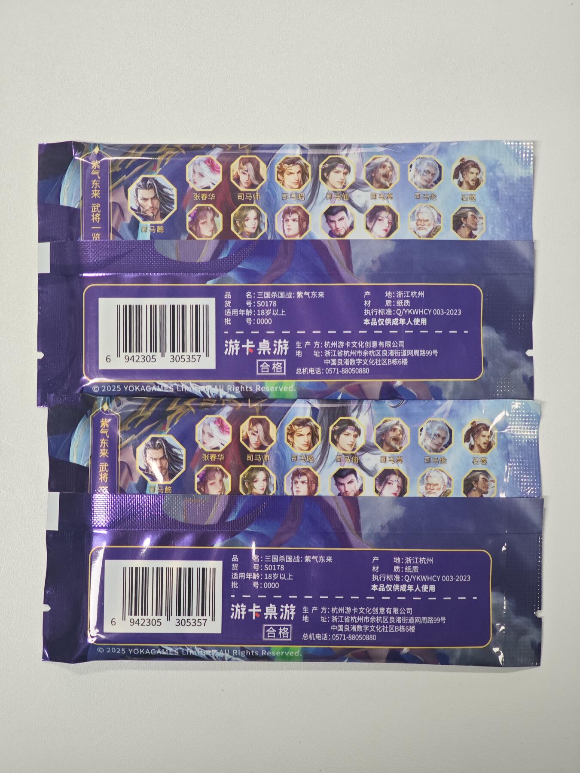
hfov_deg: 19.6
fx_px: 1676
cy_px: 386
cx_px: 290
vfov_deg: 26.0
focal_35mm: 75
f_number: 1.8
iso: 160
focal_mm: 12.28
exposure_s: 1/100
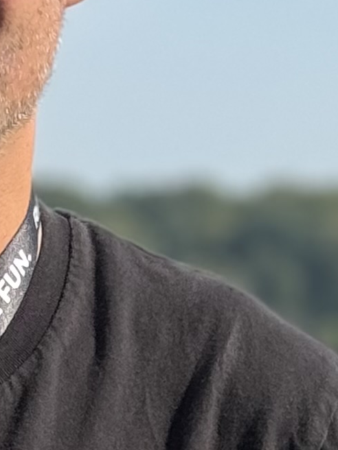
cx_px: -92
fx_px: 3841
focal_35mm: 295
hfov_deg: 5.0
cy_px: 661
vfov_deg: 6.6
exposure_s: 1/2959
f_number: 1.78
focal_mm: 6.76
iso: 64
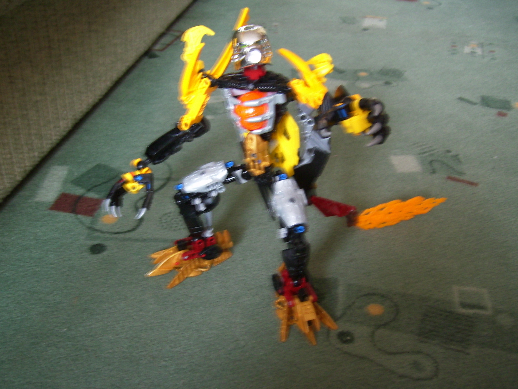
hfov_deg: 55.4
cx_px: 255
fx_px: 494
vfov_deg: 42.9
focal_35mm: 33
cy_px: 195
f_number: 2.8
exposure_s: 1
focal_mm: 5.99
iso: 50
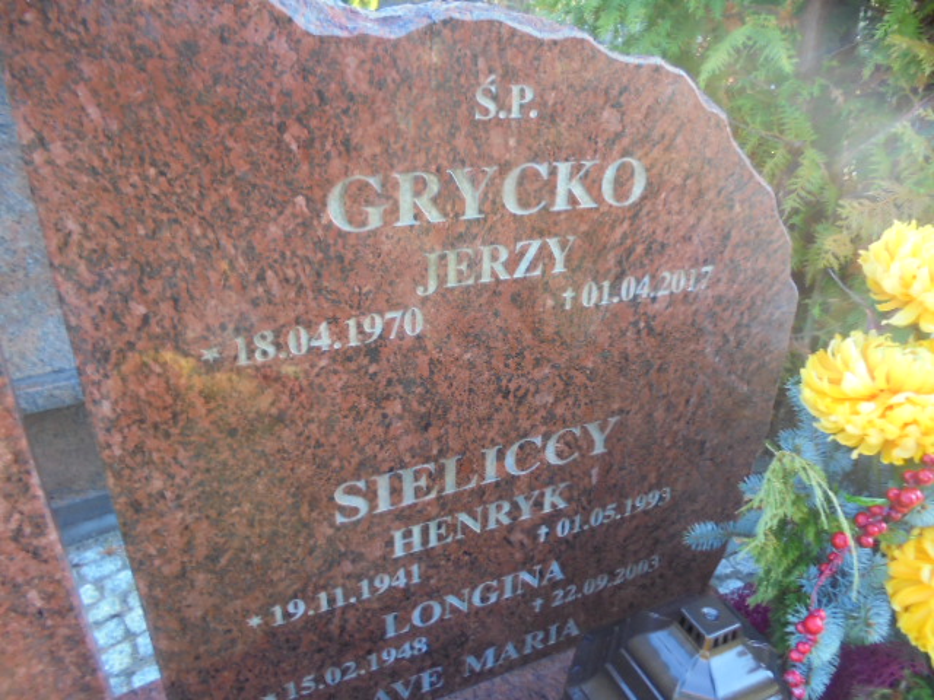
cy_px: 350
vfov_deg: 53.1
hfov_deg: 67.3
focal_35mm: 26
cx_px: 467
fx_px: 702
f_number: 3.5
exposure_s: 1/30
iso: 160
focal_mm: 4.6
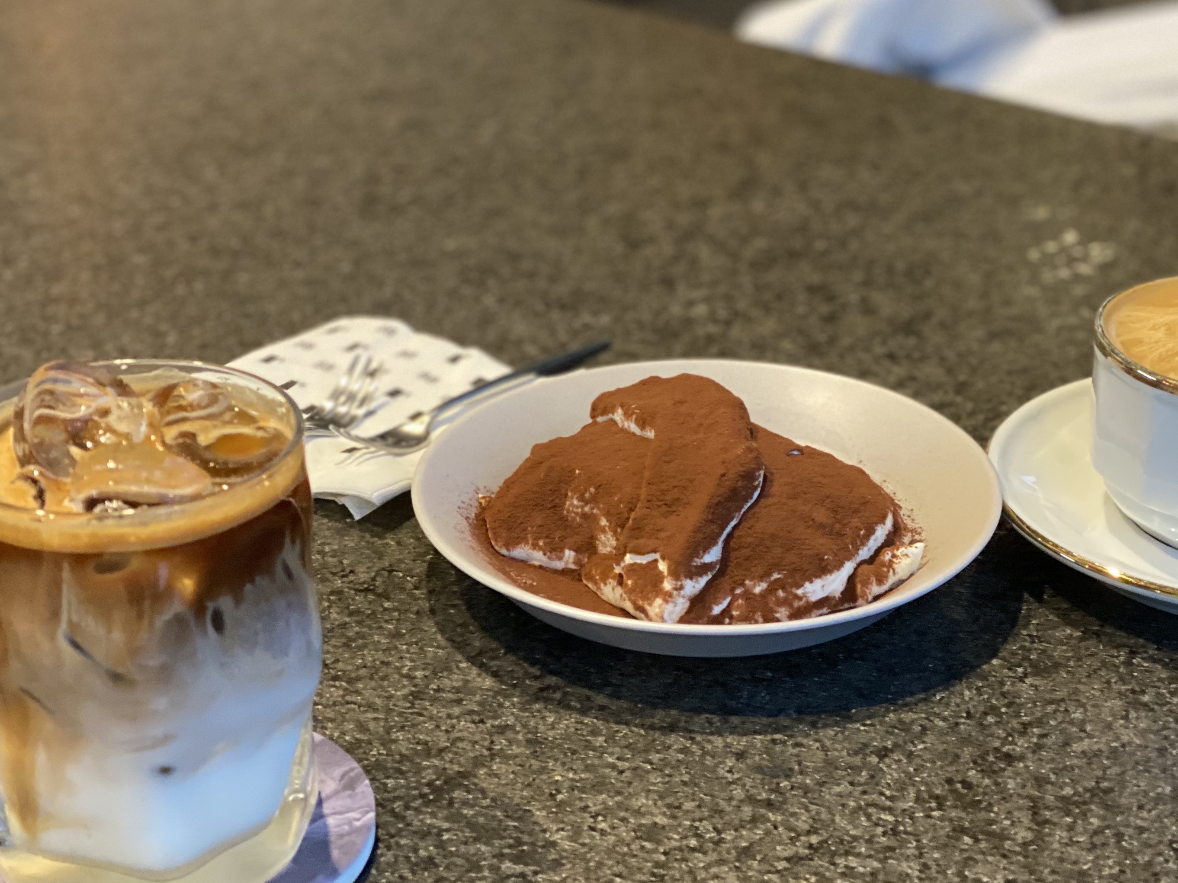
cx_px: 692
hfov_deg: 25.3
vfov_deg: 19.1
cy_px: 359
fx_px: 2620
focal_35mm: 77
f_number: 2
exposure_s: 1/40
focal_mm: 6
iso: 400
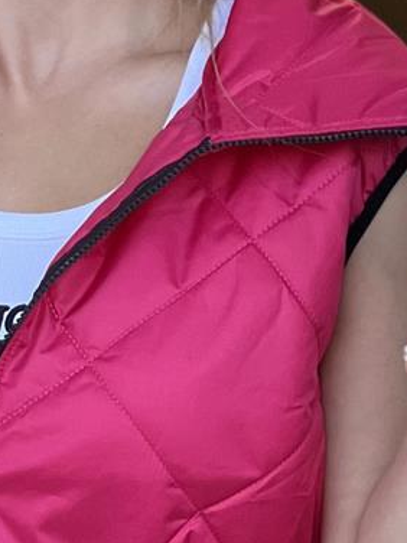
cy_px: 361
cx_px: 95
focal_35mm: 328
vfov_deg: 6.0
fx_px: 5142
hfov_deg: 4.5
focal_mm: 9
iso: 125
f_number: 2.8
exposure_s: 1/100
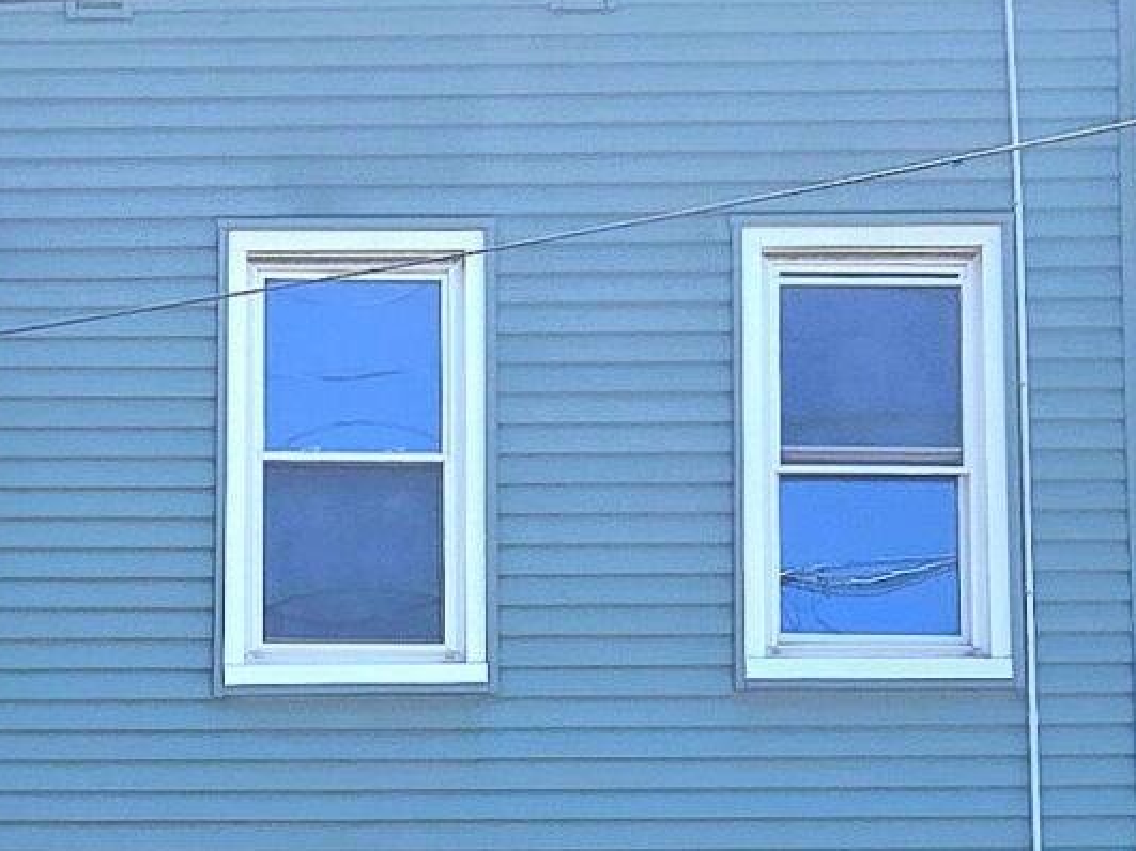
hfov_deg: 14.9
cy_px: 813
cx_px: -28
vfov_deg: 11.3
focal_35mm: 130
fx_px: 4265
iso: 40
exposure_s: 1/3333
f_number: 1.8
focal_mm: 5.4
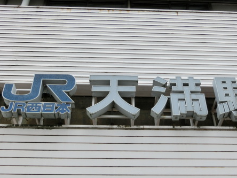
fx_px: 335
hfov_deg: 38.9
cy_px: 94
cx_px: 131
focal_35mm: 49
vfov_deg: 29.7
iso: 80
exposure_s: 1/800
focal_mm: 6
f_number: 3.9
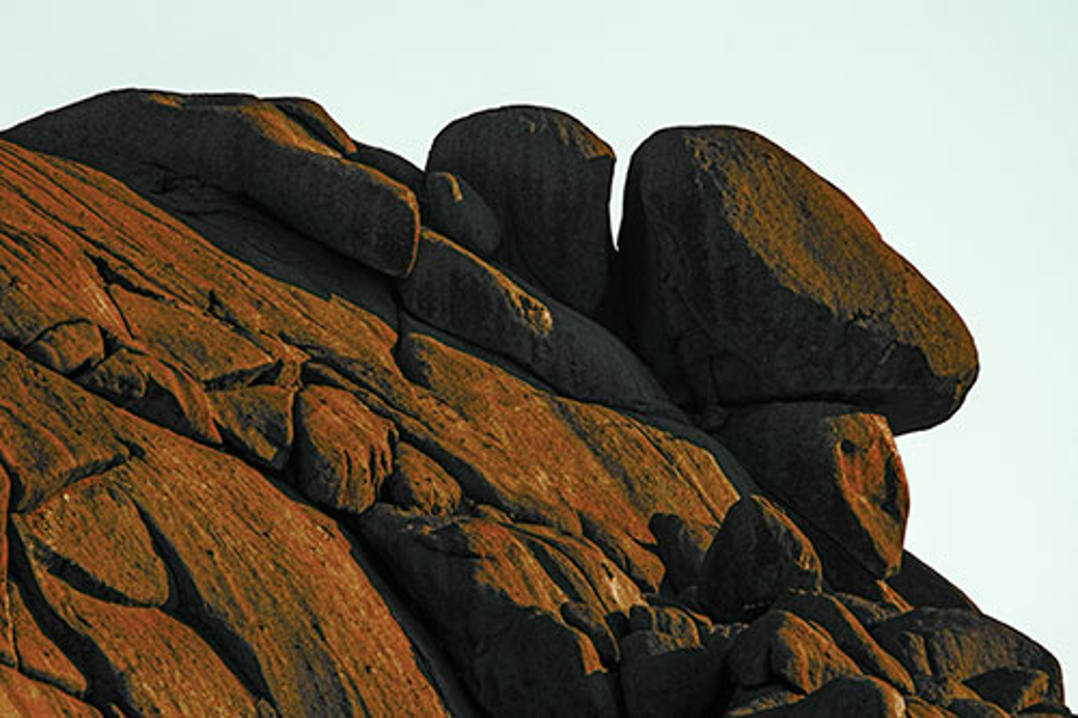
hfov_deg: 2.9
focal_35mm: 700
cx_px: 539
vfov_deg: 2.0
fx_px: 20953
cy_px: 359
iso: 450
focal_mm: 700
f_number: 11
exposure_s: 1/800
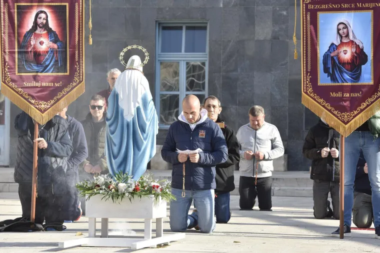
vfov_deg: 8.8
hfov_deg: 13.3
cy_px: 126
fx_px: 1635
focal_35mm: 155
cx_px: 190
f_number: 10
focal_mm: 155
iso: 320
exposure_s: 1/320
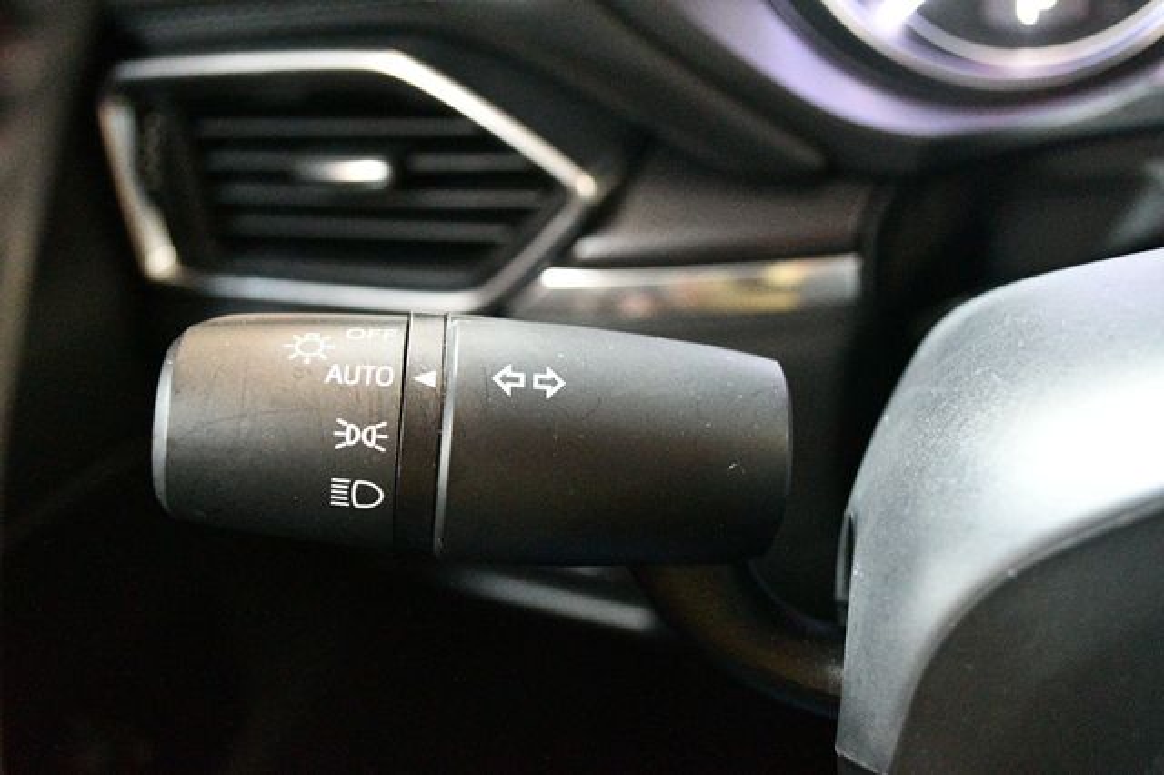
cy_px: 388
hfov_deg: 49.6
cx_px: 582
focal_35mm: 39
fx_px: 1260
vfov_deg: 34.2
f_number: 4.2
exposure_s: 1/13
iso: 12800
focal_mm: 26
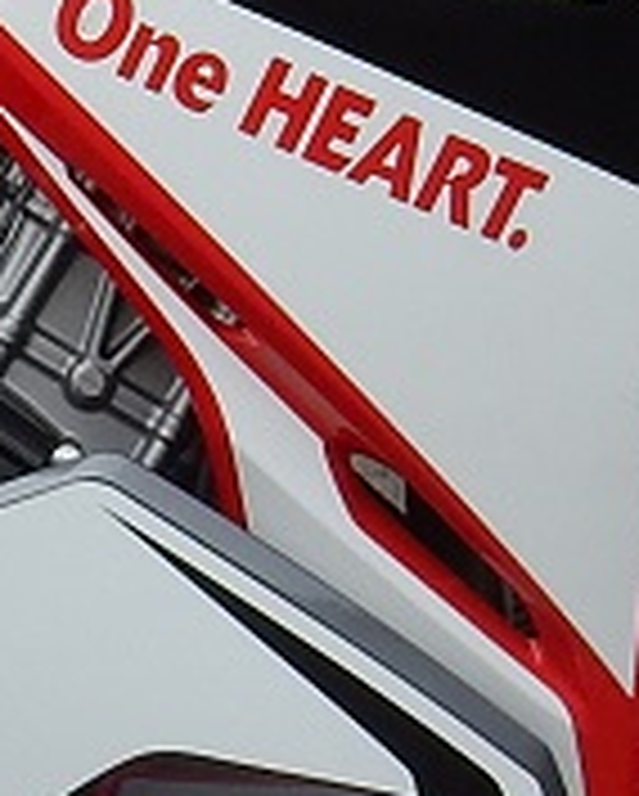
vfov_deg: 6.8
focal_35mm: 284
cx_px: -382
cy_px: 63
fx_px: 6702
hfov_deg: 5.4
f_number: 4.2
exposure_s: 1/250
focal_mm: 7.6
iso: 125
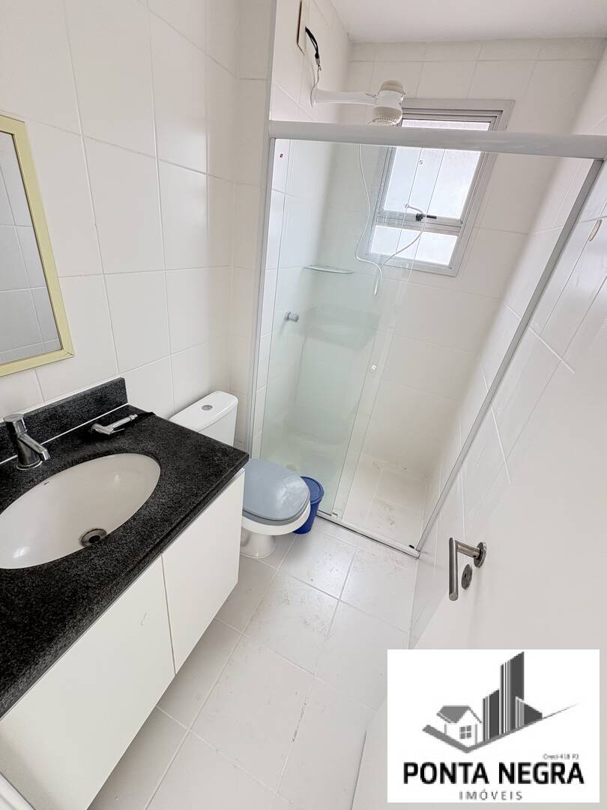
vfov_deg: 102.1
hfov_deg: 85.7
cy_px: 405
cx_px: 304
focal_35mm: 14
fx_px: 327
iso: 250
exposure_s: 1/89
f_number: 2.2
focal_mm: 2.22
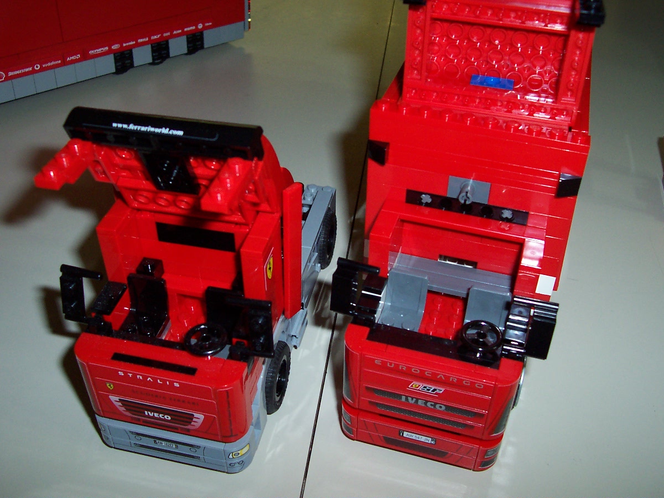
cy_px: 249
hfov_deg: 50.1
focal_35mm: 37
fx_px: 710
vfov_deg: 38.7
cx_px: 332
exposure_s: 1/60
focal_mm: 5.6
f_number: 2.8
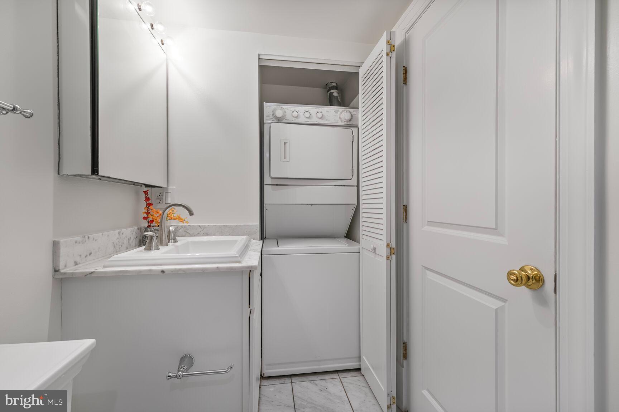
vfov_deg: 81.2
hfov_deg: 104.3
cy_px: 206
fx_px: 241
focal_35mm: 14
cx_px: 310
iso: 200
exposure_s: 1/8
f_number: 8
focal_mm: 14
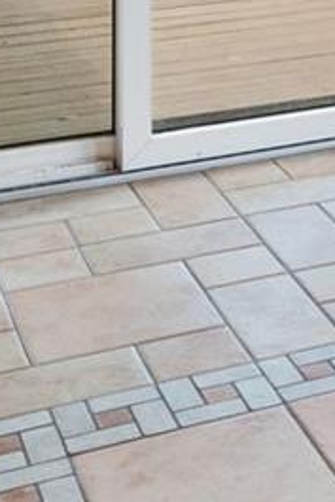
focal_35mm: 108
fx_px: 1505
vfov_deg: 16.6
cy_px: -327
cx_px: 615
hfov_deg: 11.7
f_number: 8
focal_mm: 14
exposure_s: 1/5
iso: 250
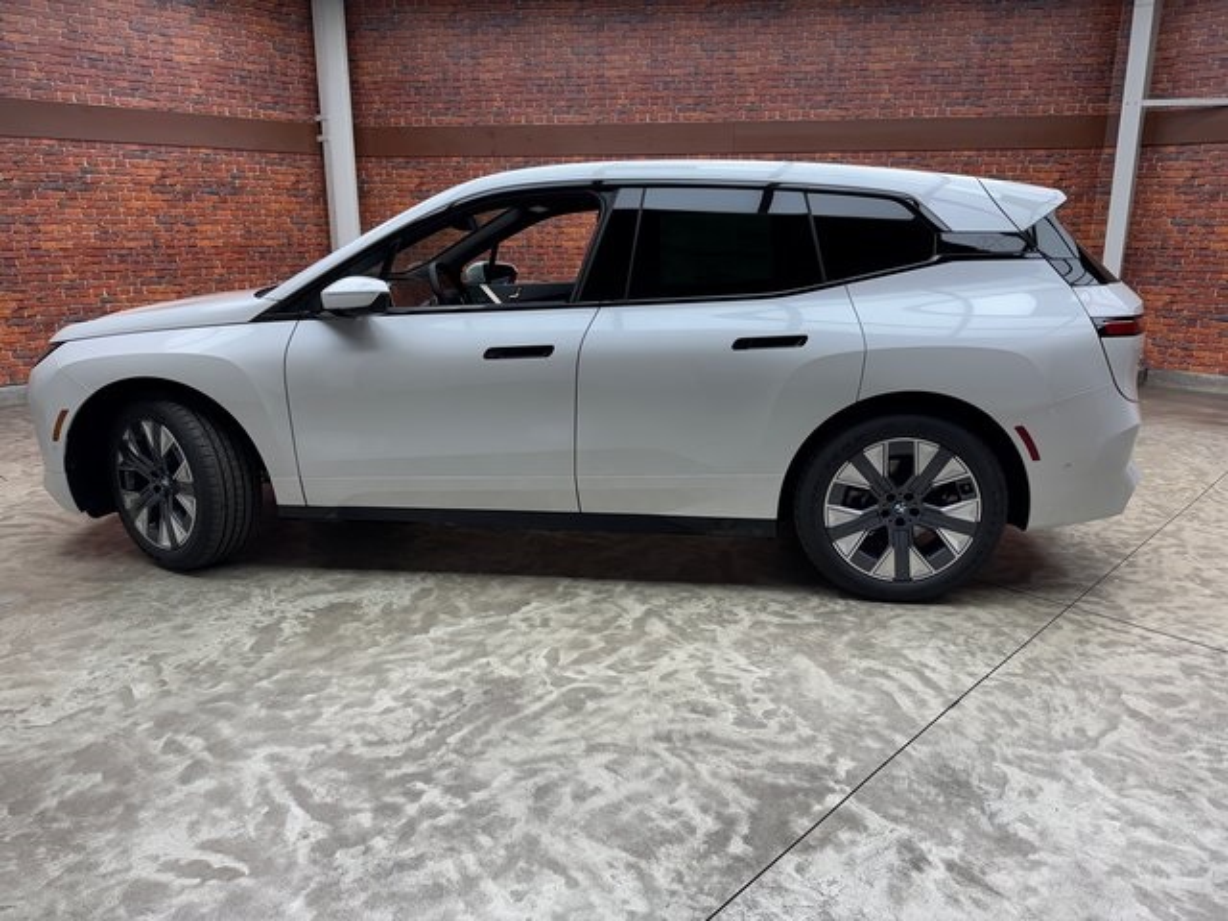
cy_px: 460
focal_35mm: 24
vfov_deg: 56.8
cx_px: 614
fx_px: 851
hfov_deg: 71.6
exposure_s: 1/148
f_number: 1.78
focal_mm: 6.76
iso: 64
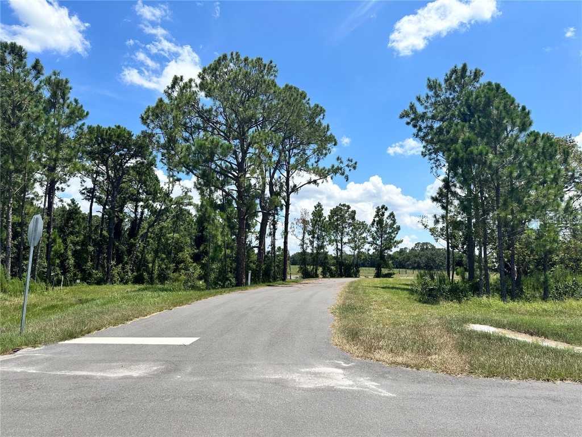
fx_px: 404
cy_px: 218
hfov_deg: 71.6
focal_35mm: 24
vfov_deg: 56.8
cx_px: 291
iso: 80
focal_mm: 6.86
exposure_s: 1/5000
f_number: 1.78
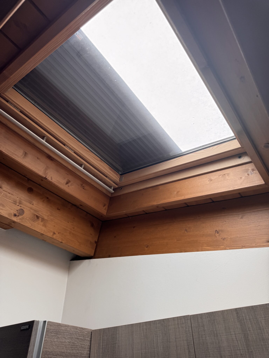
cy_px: 179
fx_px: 249
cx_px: 134
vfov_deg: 71.6
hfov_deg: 56.8
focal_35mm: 24
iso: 80
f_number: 1.78
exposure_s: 1/121
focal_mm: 6.76
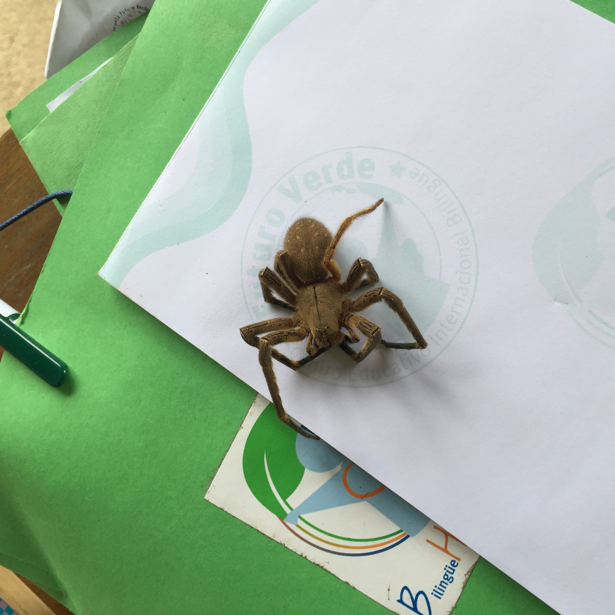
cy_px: 305
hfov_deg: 47.1
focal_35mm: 35
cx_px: 340
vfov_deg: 47.2
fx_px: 704
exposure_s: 1/120
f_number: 2.2
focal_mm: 4.15
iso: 32
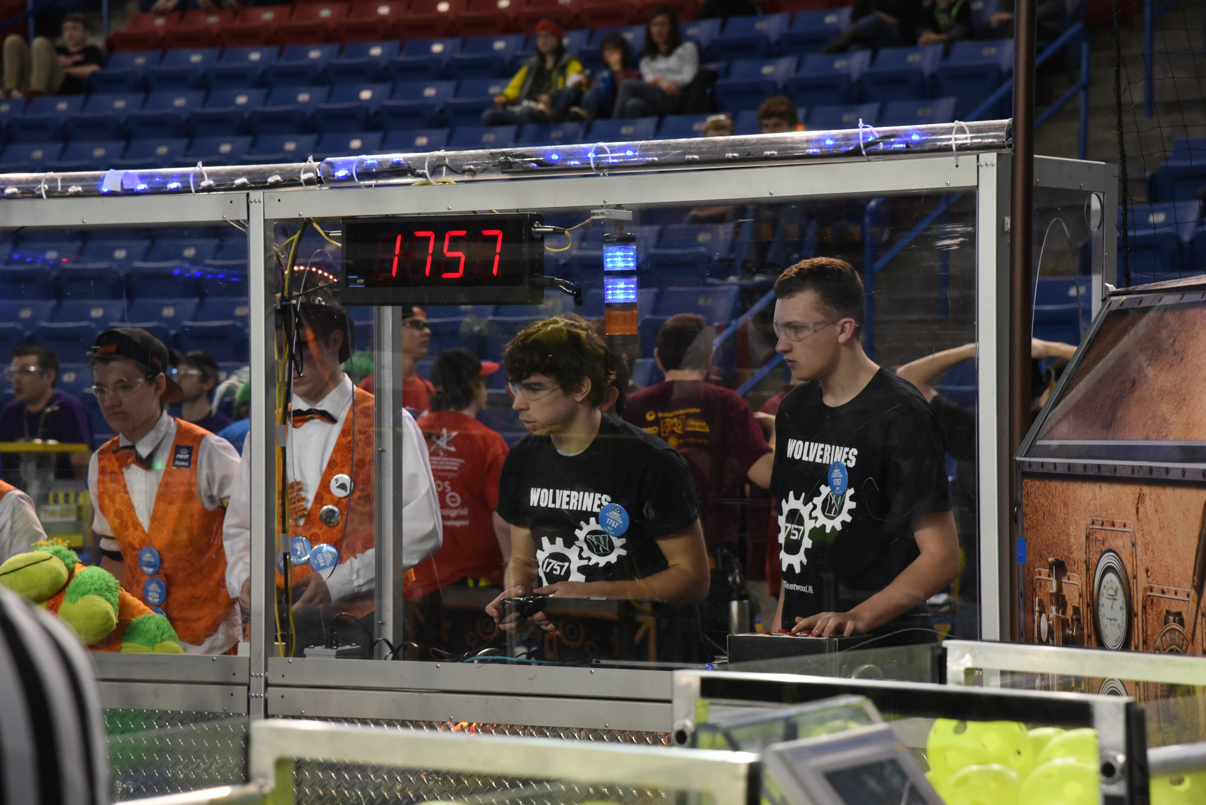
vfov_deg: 12.5
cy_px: 402
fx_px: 3686
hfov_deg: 18.6
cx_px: 603
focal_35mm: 110
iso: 4000
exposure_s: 1/320
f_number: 7.1
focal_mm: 110
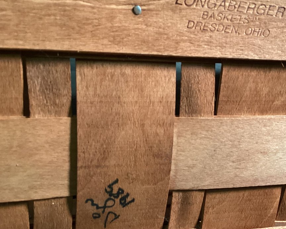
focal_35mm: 53
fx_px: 449
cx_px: 192
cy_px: 142
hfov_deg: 35.0
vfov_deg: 28.5
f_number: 2.4
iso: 320
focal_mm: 3.3
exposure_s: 1/40
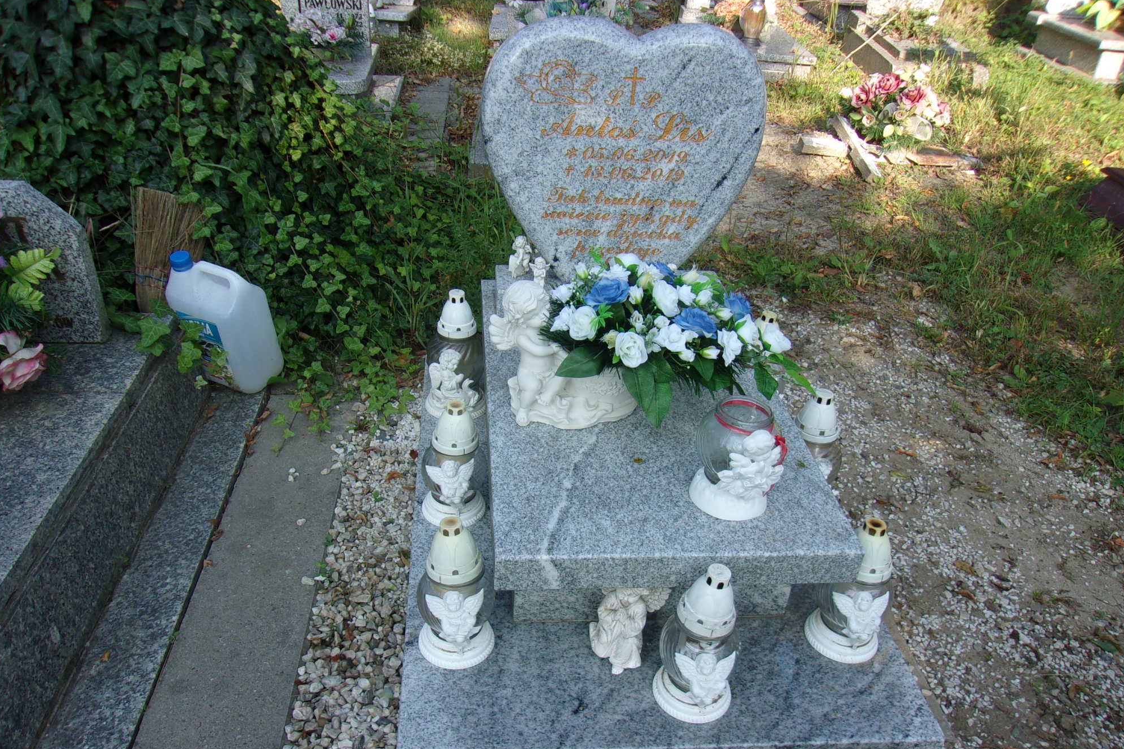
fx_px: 905
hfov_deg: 63.7
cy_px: 411
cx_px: 566
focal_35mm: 29
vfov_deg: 44.9
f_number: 3
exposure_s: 1/340
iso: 80
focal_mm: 4.9
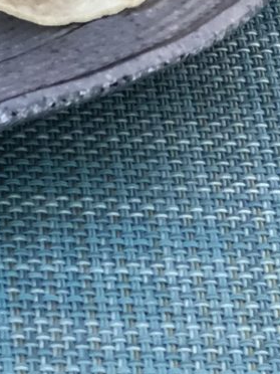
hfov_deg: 4.6
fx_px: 3386
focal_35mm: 314
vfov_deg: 6.0
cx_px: -333
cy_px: -637
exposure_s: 1/30
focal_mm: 6.6
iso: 50
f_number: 2.8
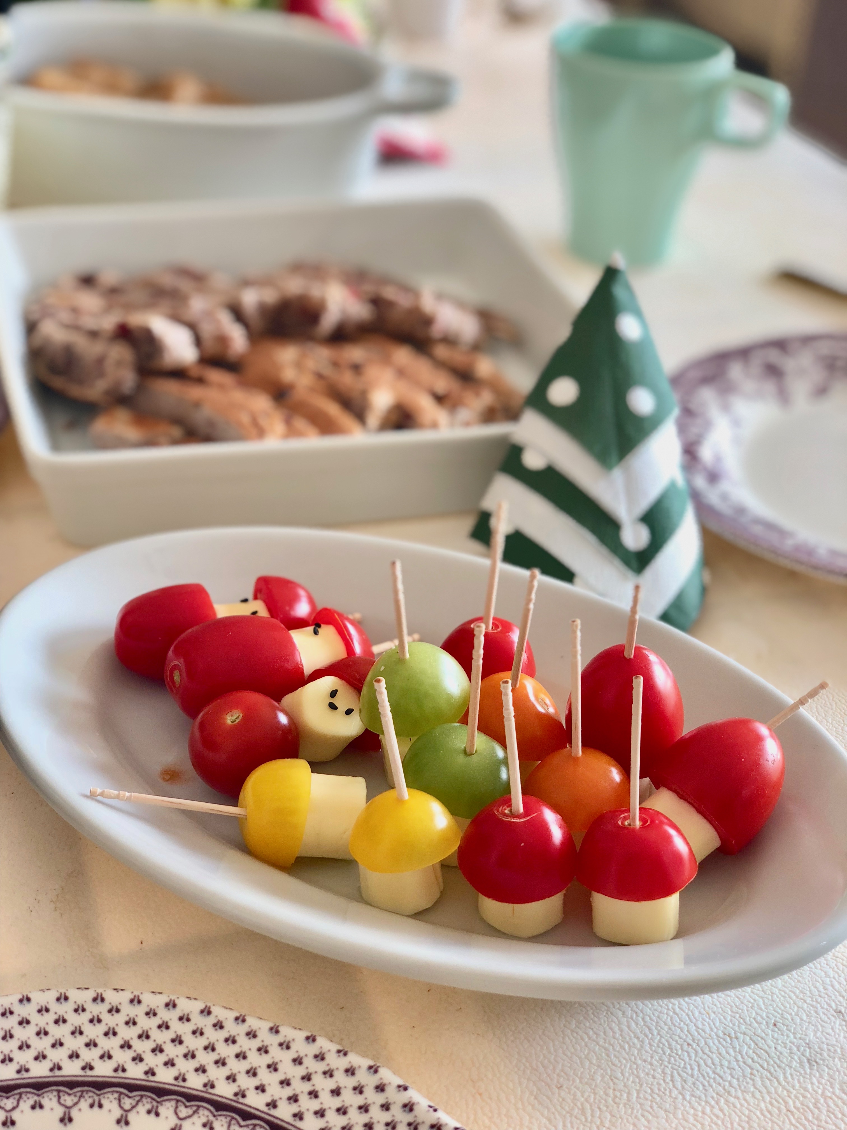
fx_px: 1696
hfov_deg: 28.0
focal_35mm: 52
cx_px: 424
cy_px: 565
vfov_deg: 36.8
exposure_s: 1/60
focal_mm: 6
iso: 20
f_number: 2.4
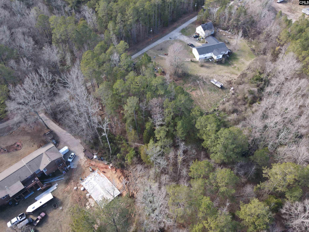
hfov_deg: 71.6
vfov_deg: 56.8
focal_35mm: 24
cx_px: 154
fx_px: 214
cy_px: 116
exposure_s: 1/15
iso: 240
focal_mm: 4.5
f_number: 2.8
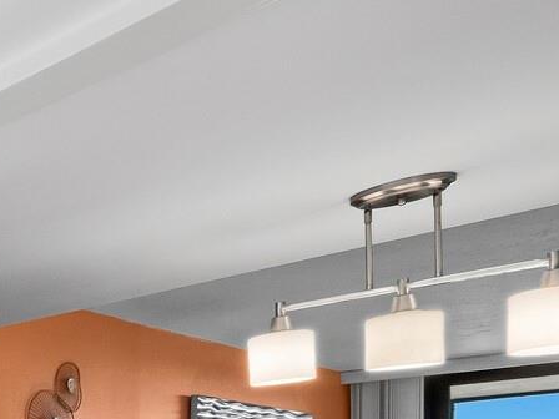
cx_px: -359
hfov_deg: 24.7
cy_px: 519
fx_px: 807
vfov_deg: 25.7
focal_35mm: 50
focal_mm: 7
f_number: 11
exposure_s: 1/3
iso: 320
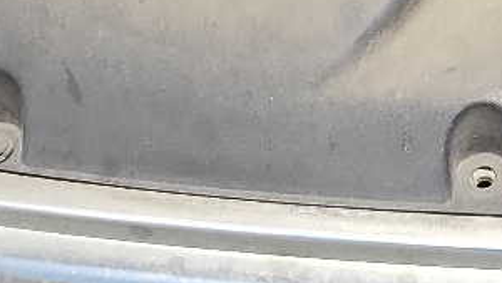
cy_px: -251
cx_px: 715
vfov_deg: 7.8
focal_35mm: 151
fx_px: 2011
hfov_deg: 13.5
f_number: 1.5
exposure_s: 1/2000
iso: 50
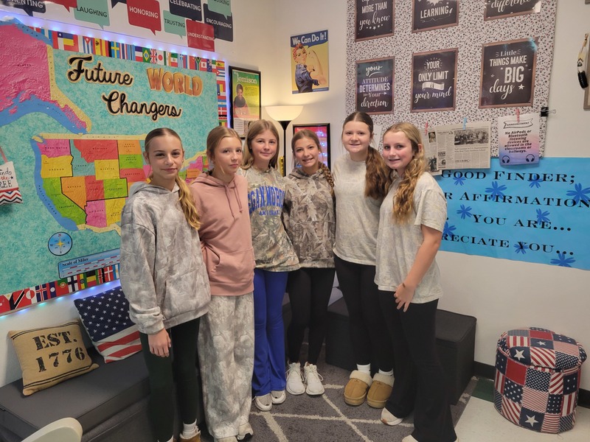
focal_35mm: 26
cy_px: 221
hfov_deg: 67.3
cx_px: 295
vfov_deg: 53.1
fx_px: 443
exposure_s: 1/120
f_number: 1.8
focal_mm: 5.4
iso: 250
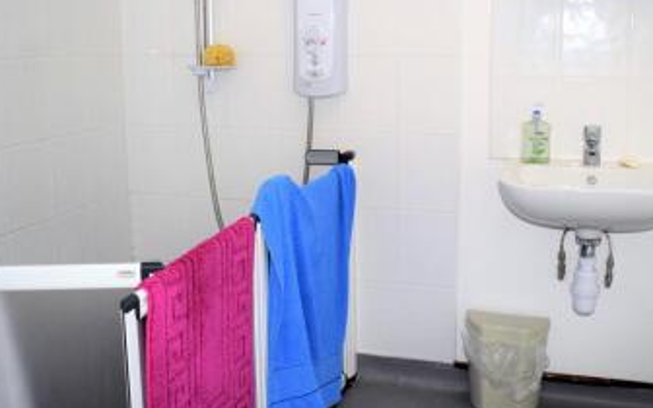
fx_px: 694
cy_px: 135
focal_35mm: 39
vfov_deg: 32.5
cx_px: 358
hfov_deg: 50.3
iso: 800
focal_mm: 18
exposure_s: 1/100
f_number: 4.5
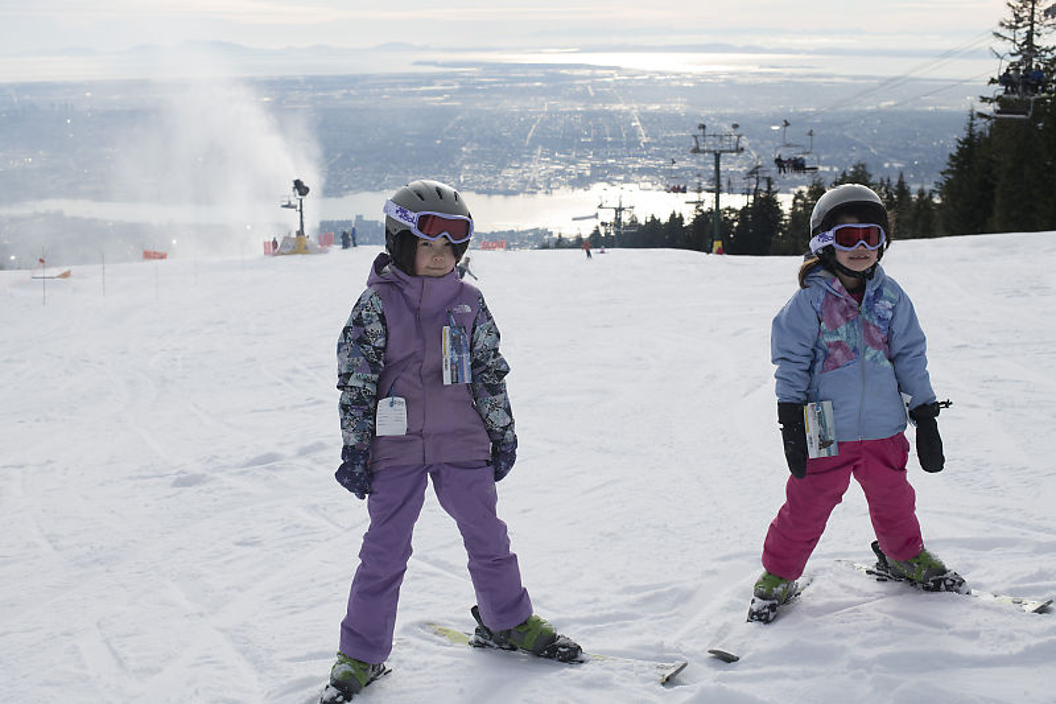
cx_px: 528
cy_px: 352
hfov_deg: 39.6
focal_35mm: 50
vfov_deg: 27.0
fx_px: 1466
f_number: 10
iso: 100
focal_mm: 50
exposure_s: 1/400
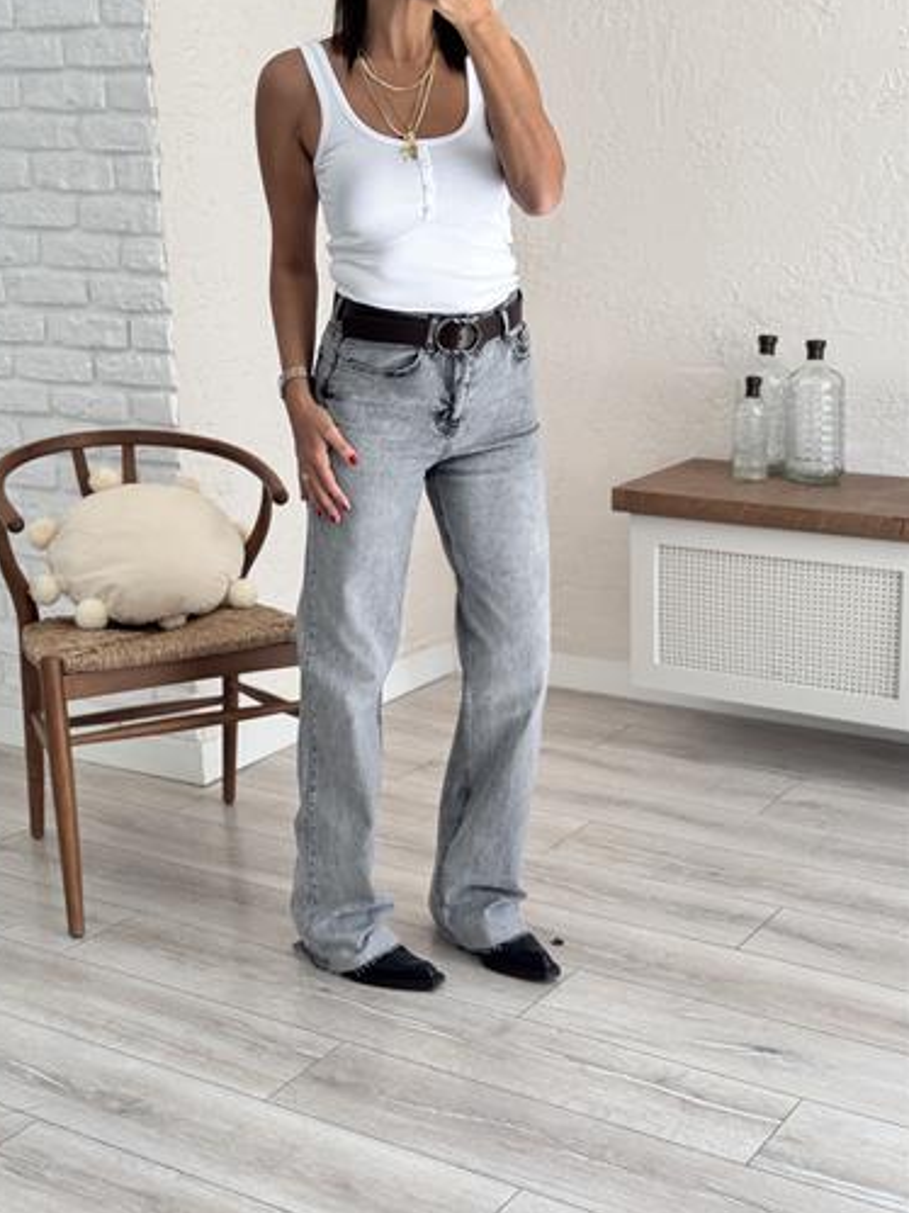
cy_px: 603
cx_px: 440
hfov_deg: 29.1
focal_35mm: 50
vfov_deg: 38.2
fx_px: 1751
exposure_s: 1/221
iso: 64
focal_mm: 6.76
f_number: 1.78
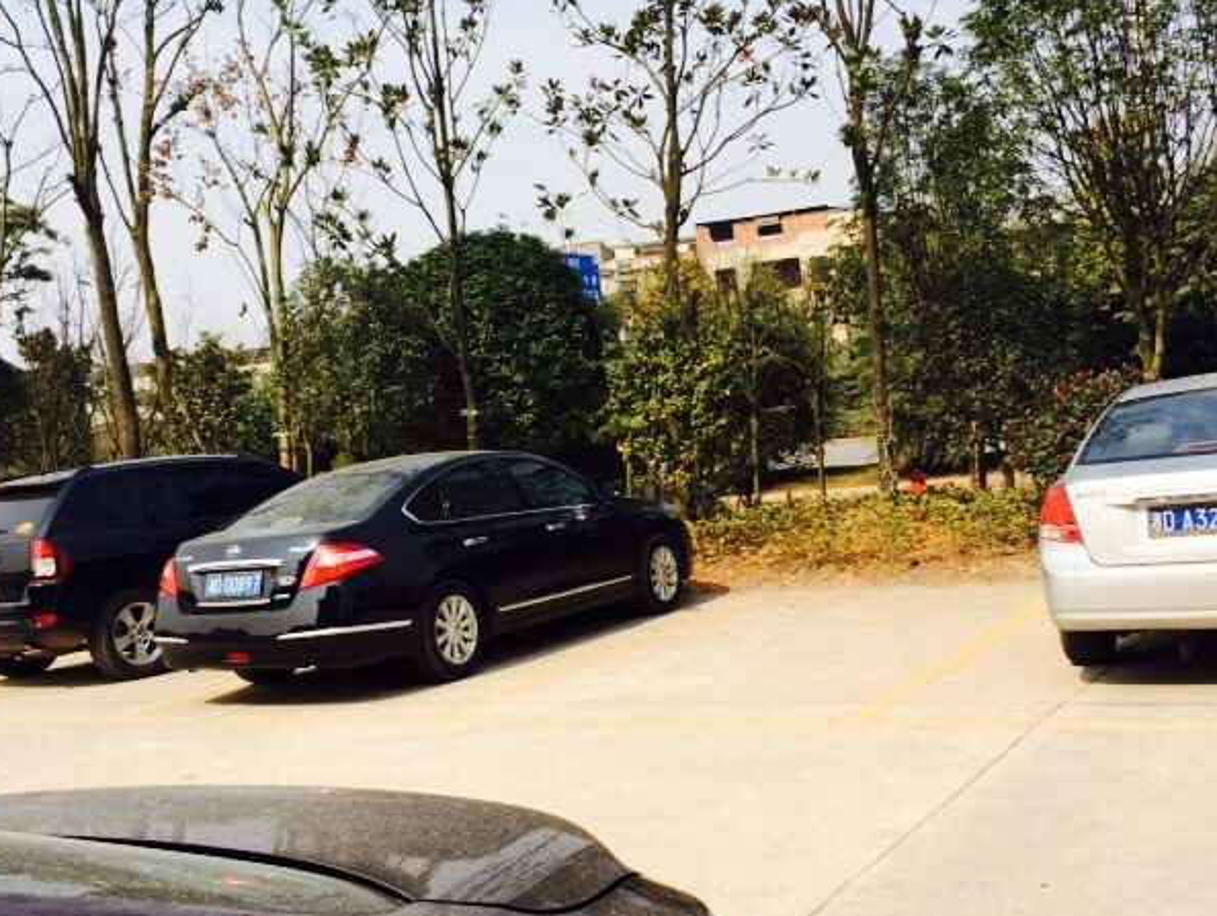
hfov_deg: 43.8
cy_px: 488
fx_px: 1514
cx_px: 619
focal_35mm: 43
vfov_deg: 33.7
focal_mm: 4.12
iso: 32
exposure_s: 1/1520
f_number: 2.2
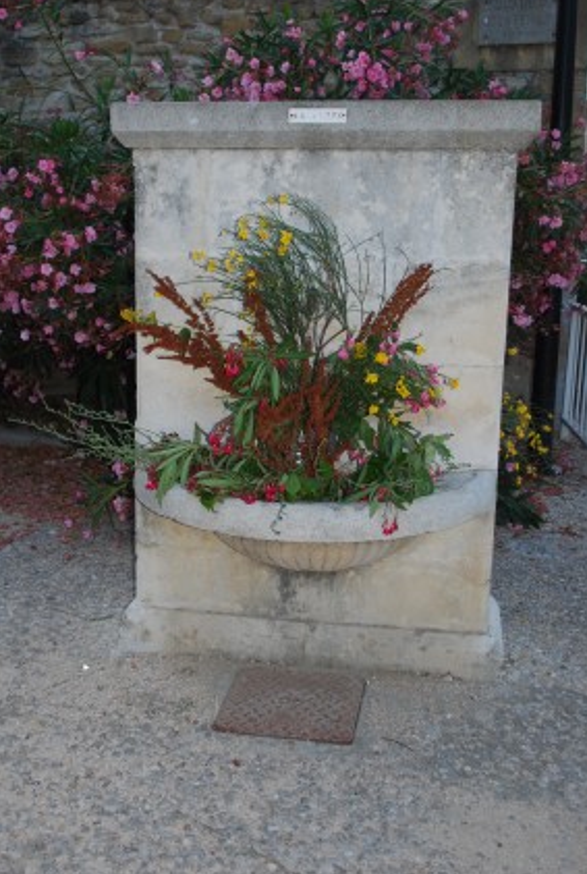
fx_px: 997
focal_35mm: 41
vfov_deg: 47.2
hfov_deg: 32.8
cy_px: 392
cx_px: 265
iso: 200
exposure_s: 1/60
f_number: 4.2
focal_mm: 24
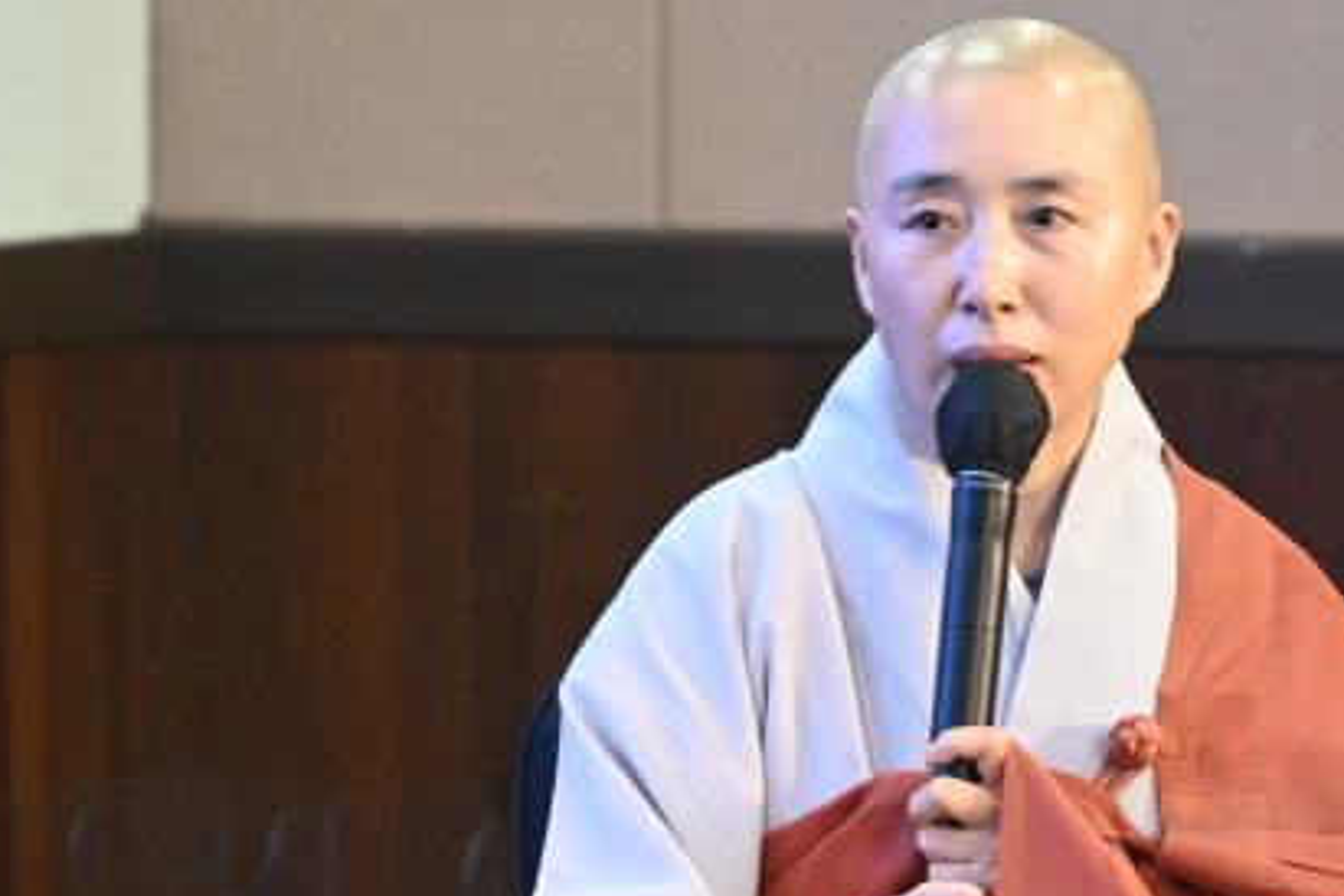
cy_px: 603
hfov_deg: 5.3
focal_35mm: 389
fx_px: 14522
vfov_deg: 3.5
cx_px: 1056
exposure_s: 1/80
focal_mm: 200
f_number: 6.3
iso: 9000
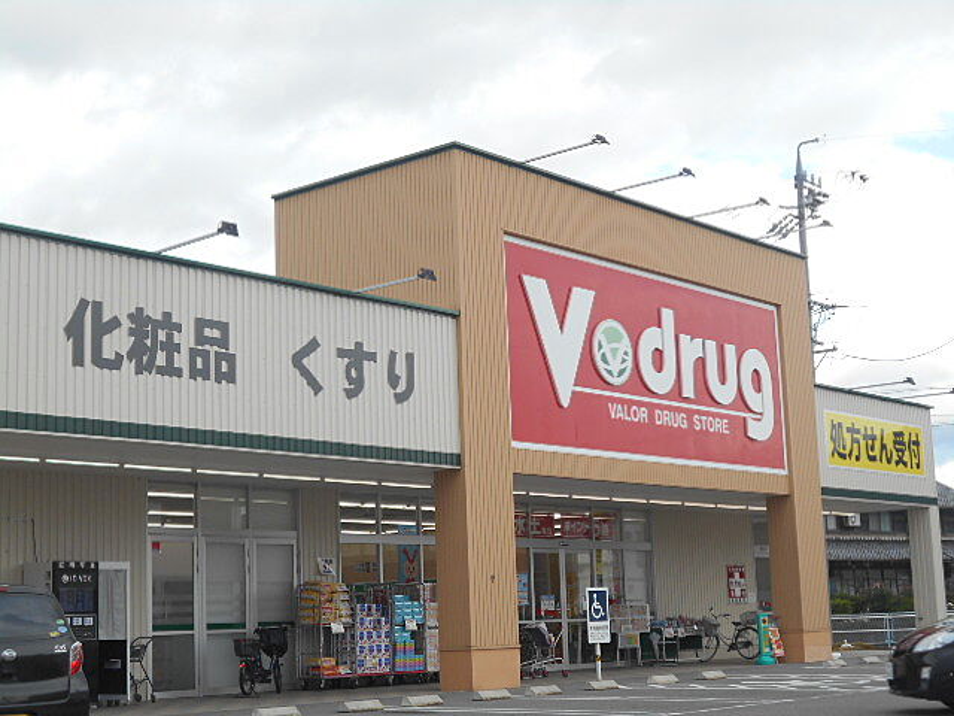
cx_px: 477
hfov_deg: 33.2
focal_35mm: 58
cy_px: 358
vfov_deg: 25.2
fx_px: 1598
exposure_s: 1/200
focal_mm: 10
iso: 80
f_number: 4.9
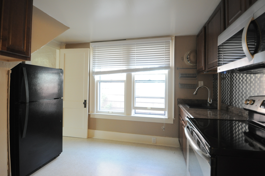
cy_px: 88
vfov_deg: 69.5
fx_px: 127
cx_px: 132
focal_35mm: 17
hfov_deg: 92.5
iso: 800
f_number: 3.5
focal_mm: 11.5
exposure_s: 1/30
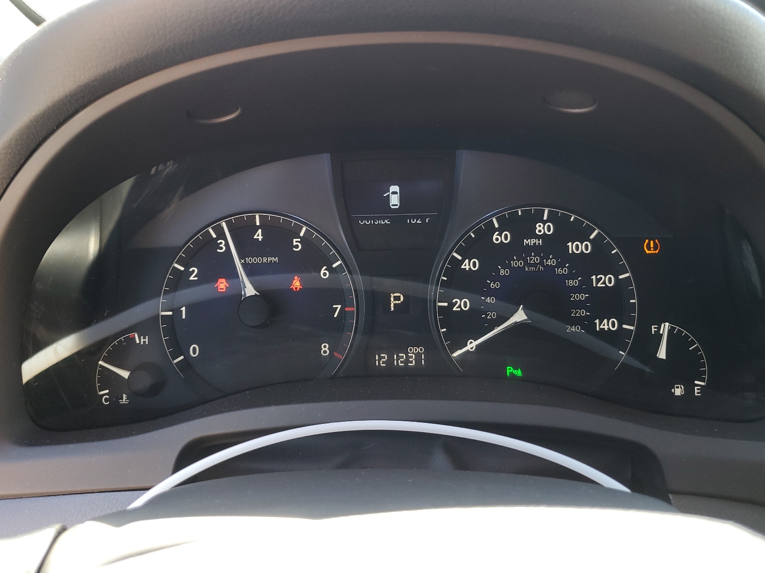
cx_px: 390
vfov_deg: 49.7
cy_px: 278
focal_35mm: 28
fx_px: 619
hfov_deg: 63.4
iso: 77
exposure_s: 1/120
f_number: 1.5
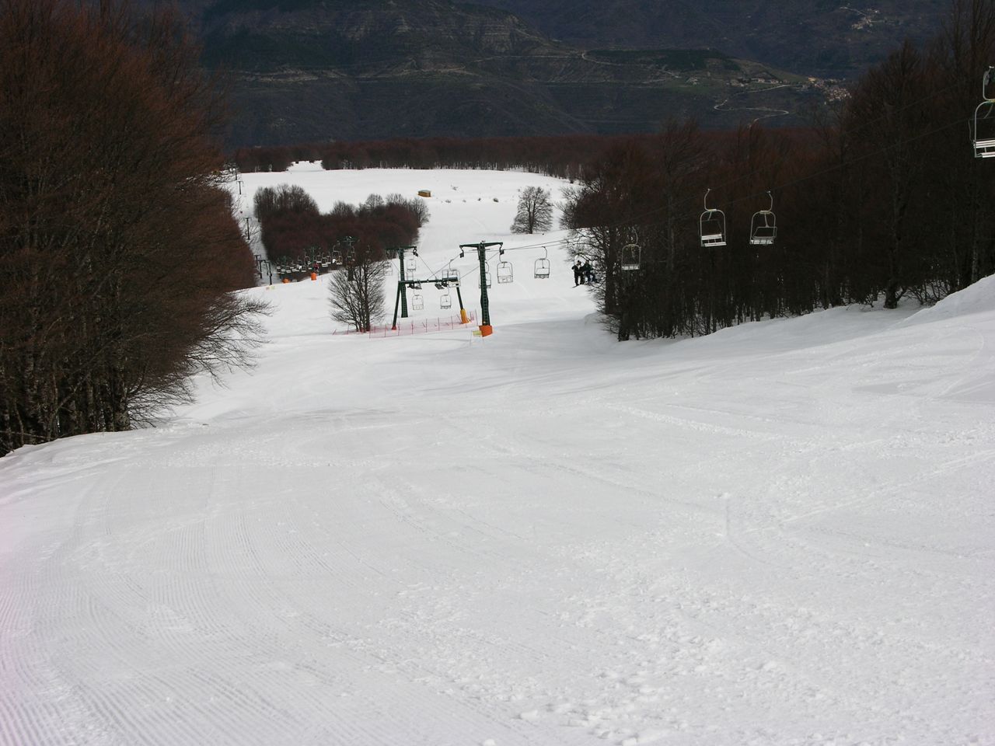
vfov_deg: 22.3
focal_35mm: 66
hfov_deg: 29.4
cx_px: 498
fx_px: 1897
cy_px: 373
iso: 50
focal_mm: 16.8
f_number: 7.3
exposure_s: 1/225
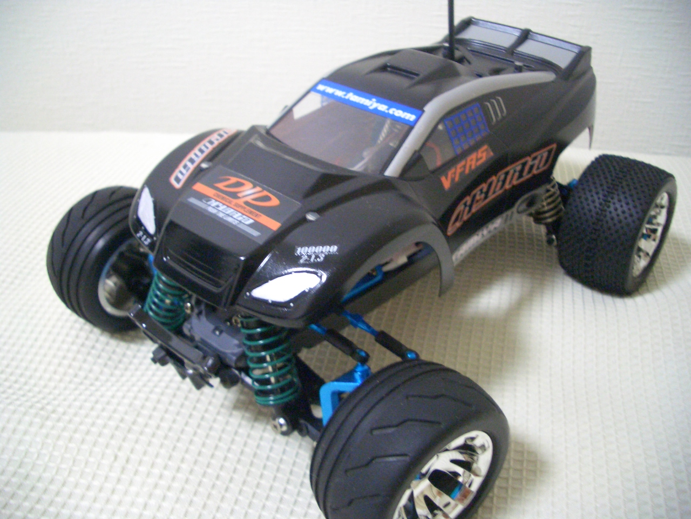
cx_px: 346
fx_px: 699
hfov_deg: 52.6
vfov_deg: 40.7
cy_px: 260
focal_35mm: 35
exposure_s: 1/15
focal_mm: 5.8
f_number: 2.6
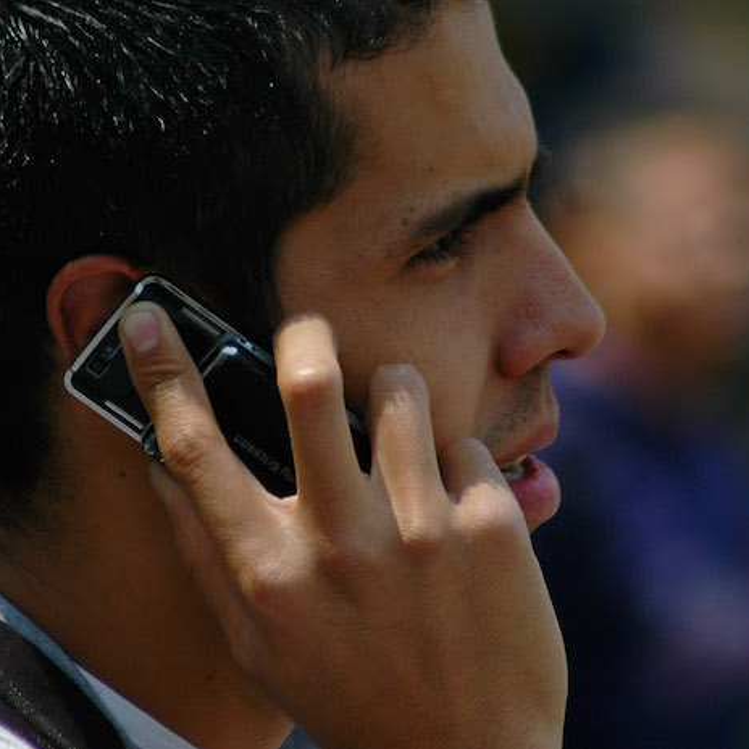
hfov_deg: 4.3
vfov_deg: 4.3
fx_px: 9890
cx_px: 329
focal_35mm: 404
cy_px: 374
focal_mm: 210
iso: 200
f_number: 5
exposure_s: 1/800
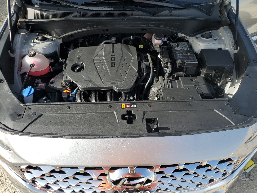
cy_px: 96
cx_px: 128
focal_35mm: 26
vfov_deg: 53.1
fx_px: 193
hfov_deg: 67.3
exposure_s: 1/1667
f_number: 1.5
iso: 50
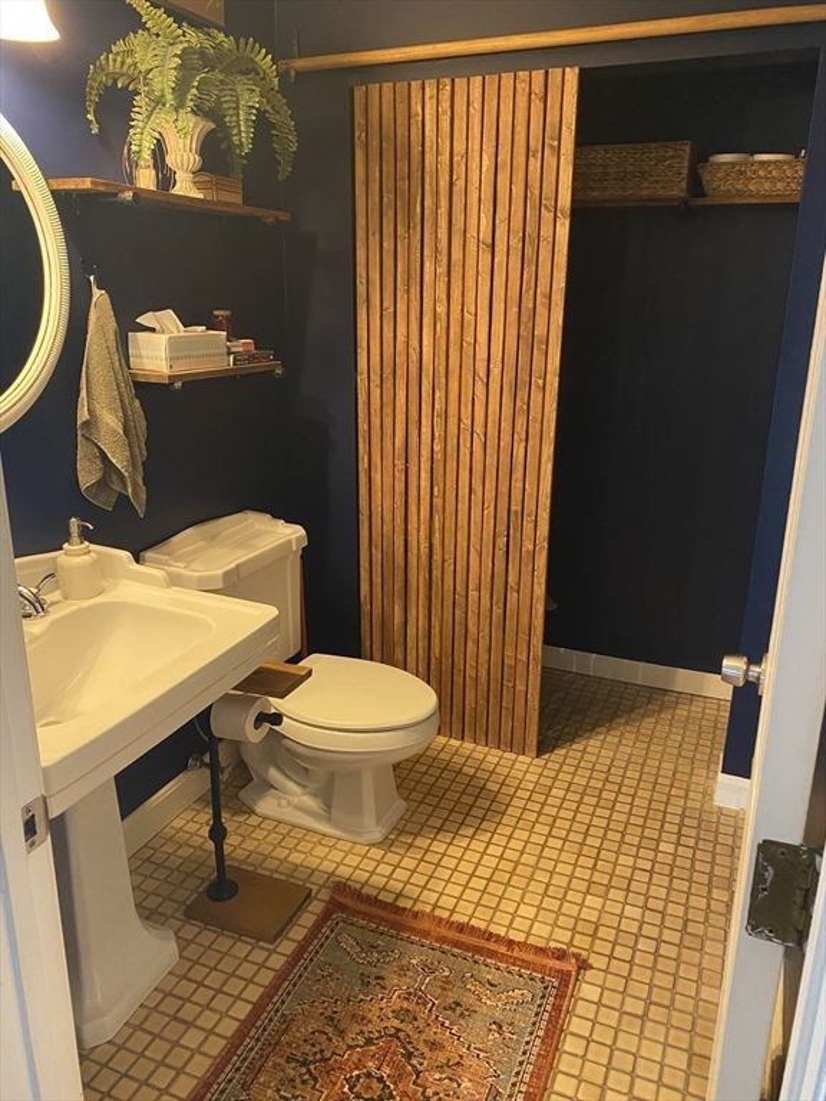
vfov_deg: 67.3
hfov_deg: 53.1
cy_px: 550
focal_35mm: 26
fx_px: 827
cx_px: 413
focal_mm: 4.25
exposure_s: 1/40
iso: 640
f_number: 1.8
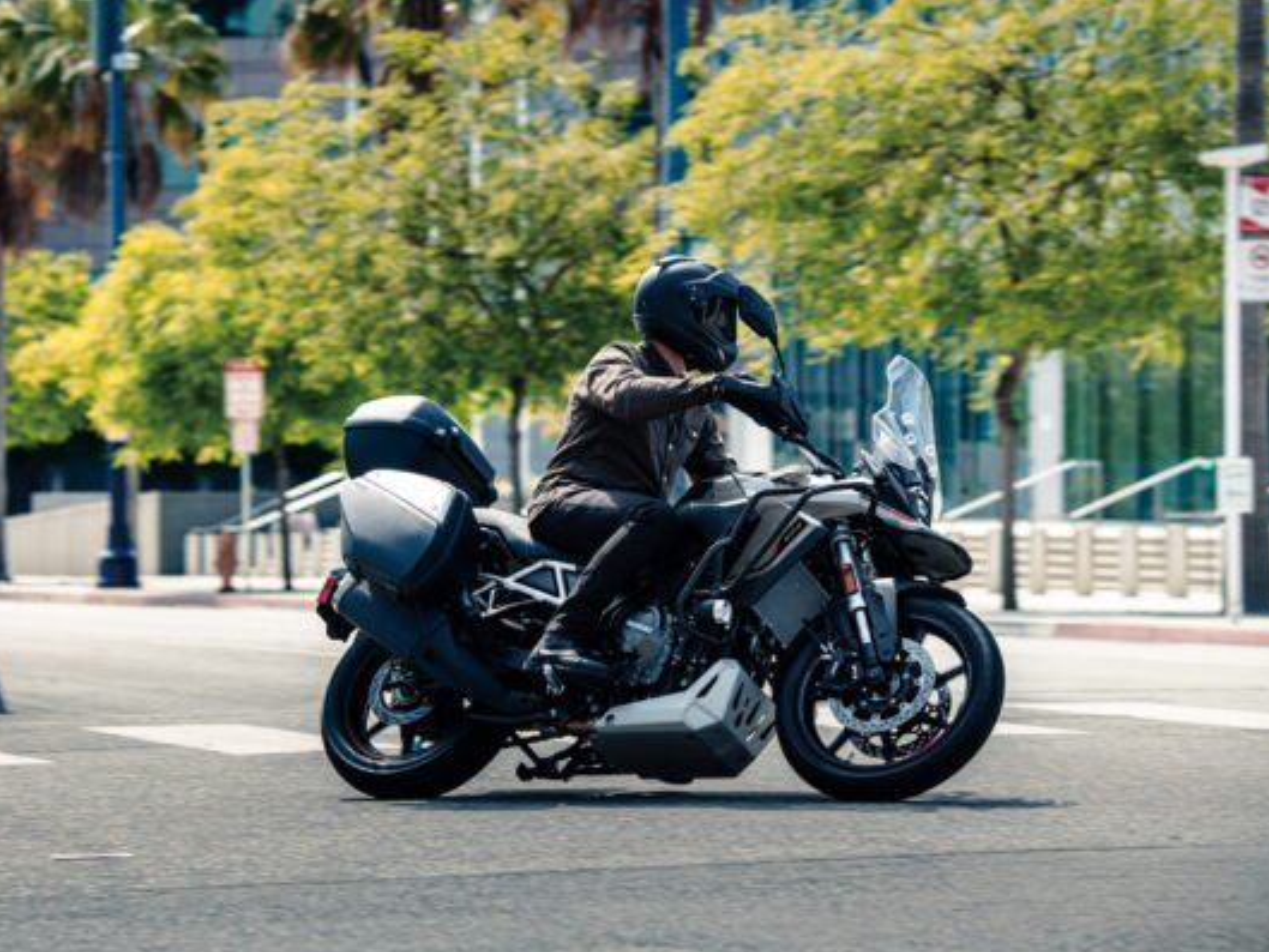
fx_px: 6600
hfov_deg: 11.0
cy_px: 477
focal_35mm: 180
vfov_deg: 8.3
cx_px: 559
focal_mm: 165
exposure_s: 1/320
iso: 160
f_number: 7.1
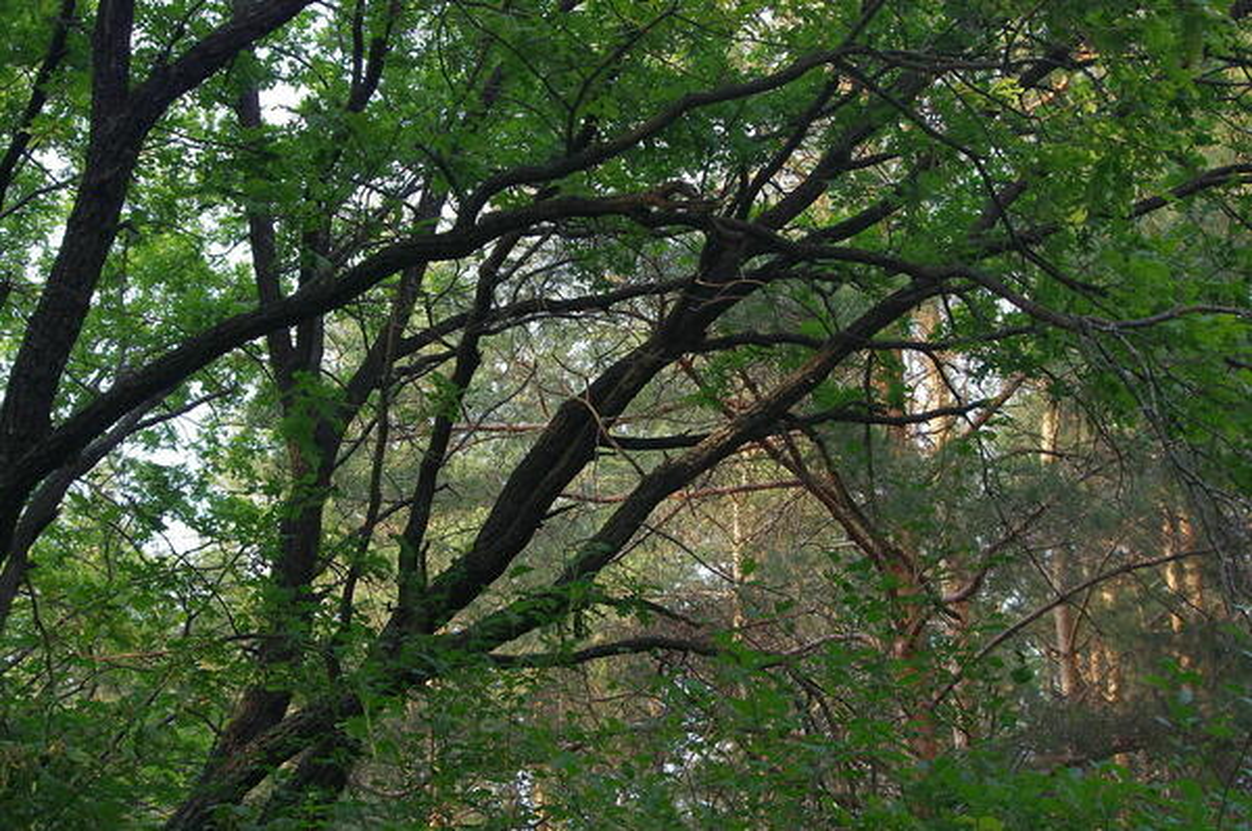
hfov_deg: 24.7
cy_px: 416
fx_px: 2865
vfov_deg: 16.5
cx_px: 626
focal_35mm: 82
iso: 1600
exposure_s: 1/125
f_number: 8
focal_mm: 55
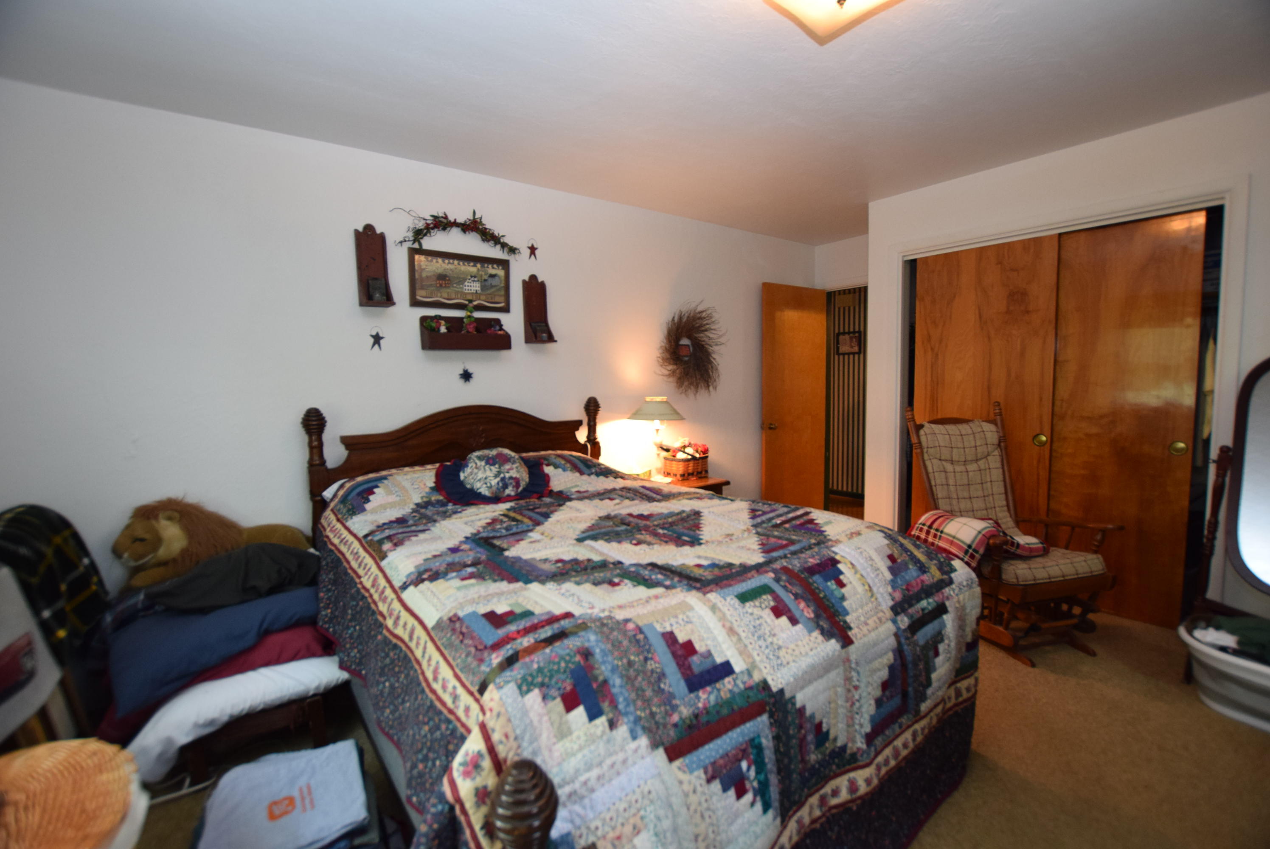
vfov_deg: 77.4
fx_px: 530
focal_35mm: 15
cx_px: 635
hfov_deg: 100.3
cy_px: 424
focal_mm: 10
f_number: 3.5
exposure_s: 1/60
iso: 1100
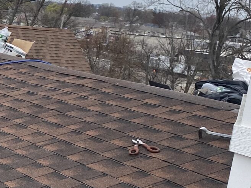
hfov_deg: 17.1
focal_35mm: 101
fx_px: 732
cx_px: -152
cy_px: 129
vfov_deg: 14.6
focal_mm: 4.25
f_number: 1.8
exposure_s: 1/706
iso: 32
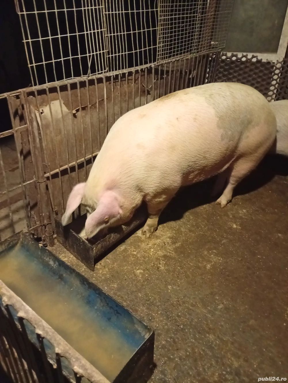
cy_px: 192
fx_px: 299
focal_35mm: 27
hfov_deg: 51.5
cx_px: 144
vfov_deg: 65.2
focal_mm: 3.84
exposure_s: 1/20
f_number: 1.8
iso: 1512
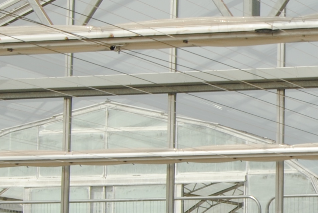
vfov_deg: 7.5
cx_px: 505
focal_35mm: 183
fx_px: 1618
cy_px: 181
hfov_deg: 10.7
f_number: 10
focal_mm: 30
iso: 100
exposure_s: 1/250
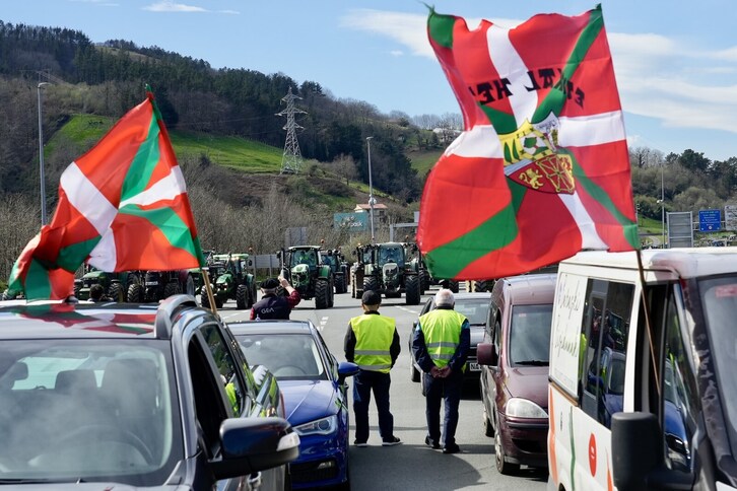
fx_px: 1351
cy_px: 246
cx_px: 368
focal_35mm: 66
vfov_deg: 20.6
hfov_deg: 30.5
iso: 500
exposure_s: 1/1000
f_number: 7.1
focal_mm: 44
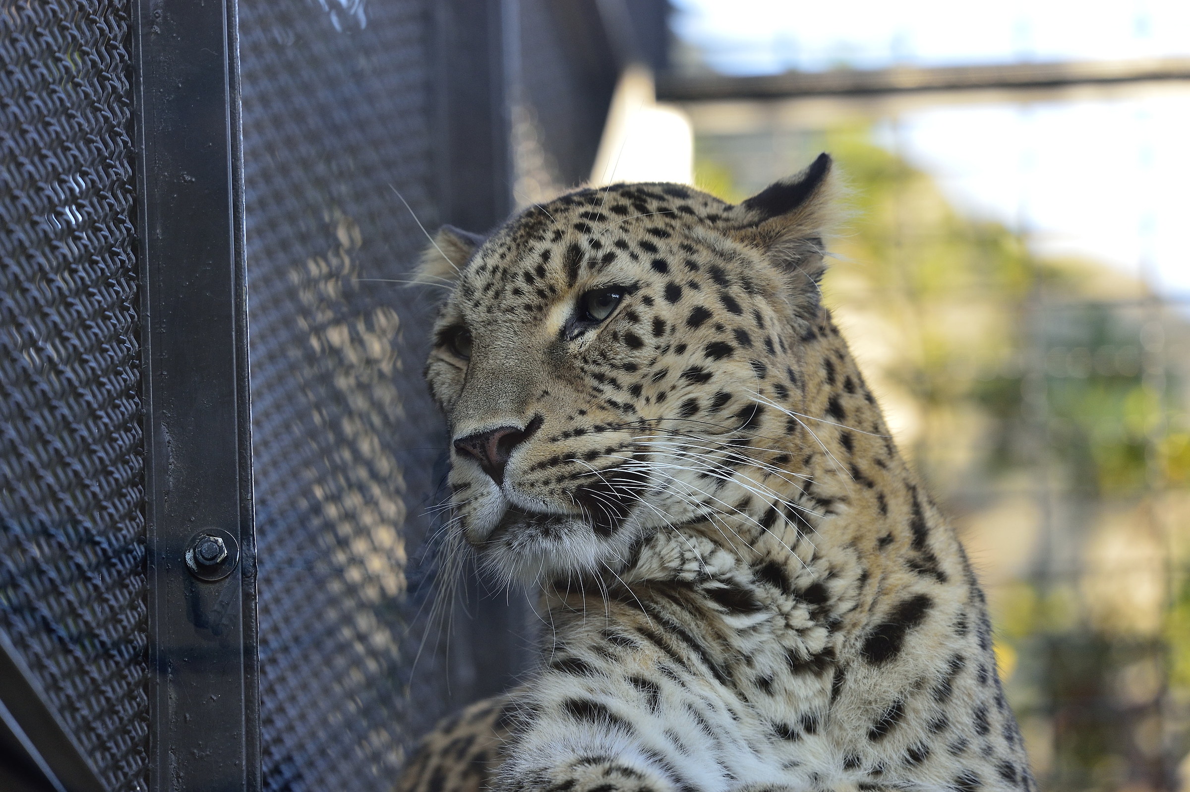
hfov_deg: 6.9
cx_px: 595
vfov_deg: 4.6
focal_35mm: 300
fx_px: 9910
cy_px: 396
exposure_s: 1/400
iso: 800
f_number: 5.6
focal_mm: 300
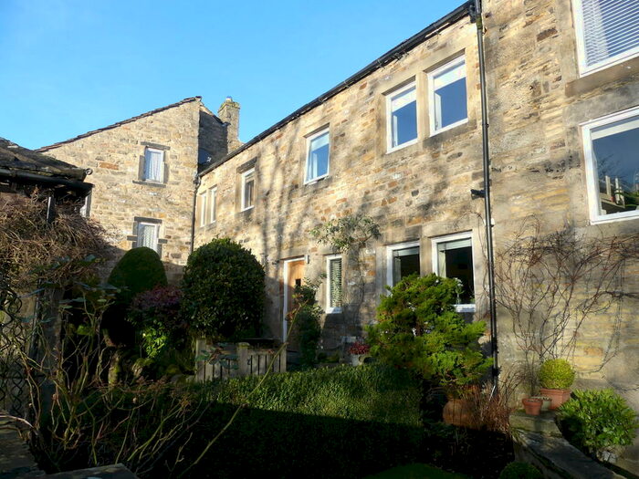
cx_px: 320
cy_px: 240
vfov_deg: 54.9
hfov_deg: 69.4
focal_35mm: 25
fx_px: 461
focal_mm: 4.5
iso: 100
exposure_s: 1/400
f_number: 2.8
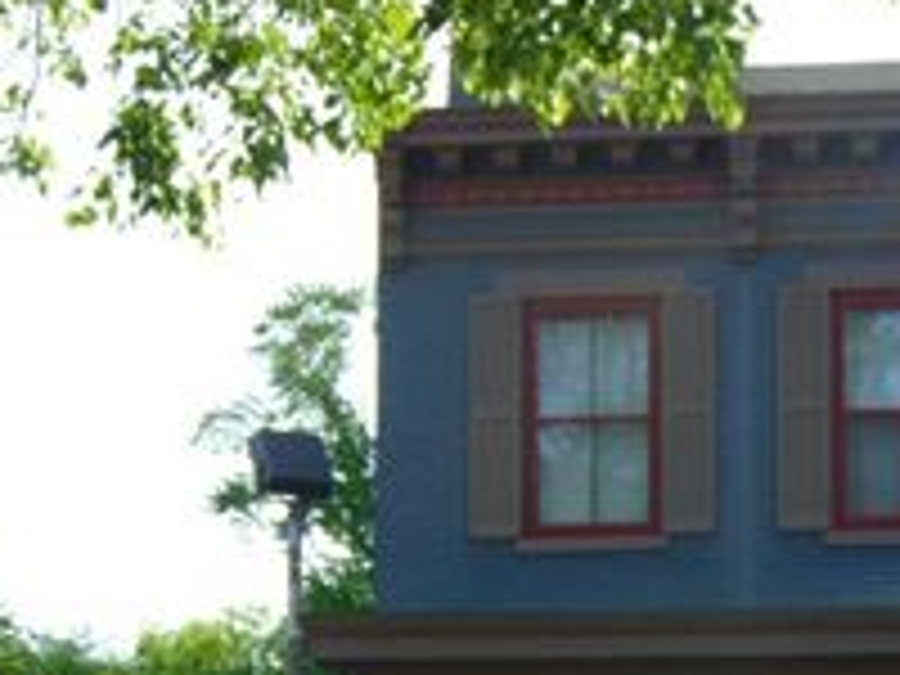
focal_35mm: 105
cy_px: 794
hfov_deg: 18.7
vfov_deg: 13.7
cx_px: 585
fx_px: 2730
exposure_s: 1/640
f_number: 3.3
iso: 80
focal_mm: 7.6
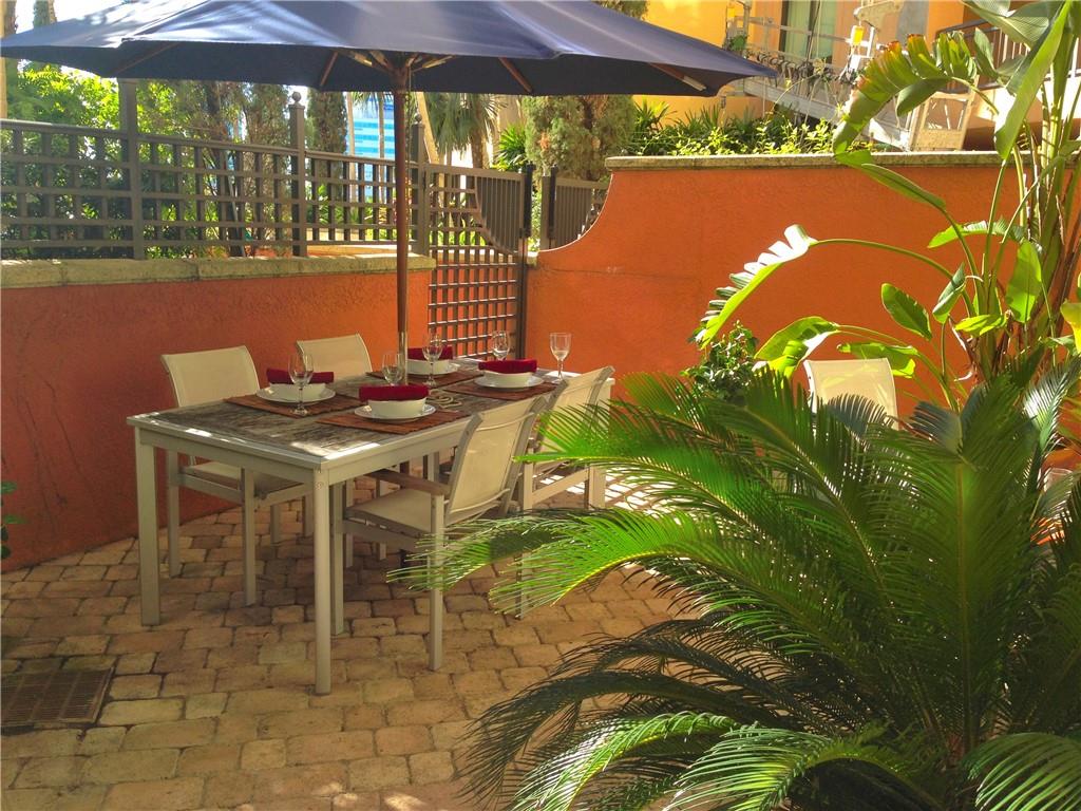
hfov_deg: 55.4
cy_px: 406
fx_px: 1031
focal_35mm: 33
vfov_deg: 42.9
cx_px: 540
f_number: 2.4
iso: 50
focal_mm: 4.13
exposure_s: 1/296
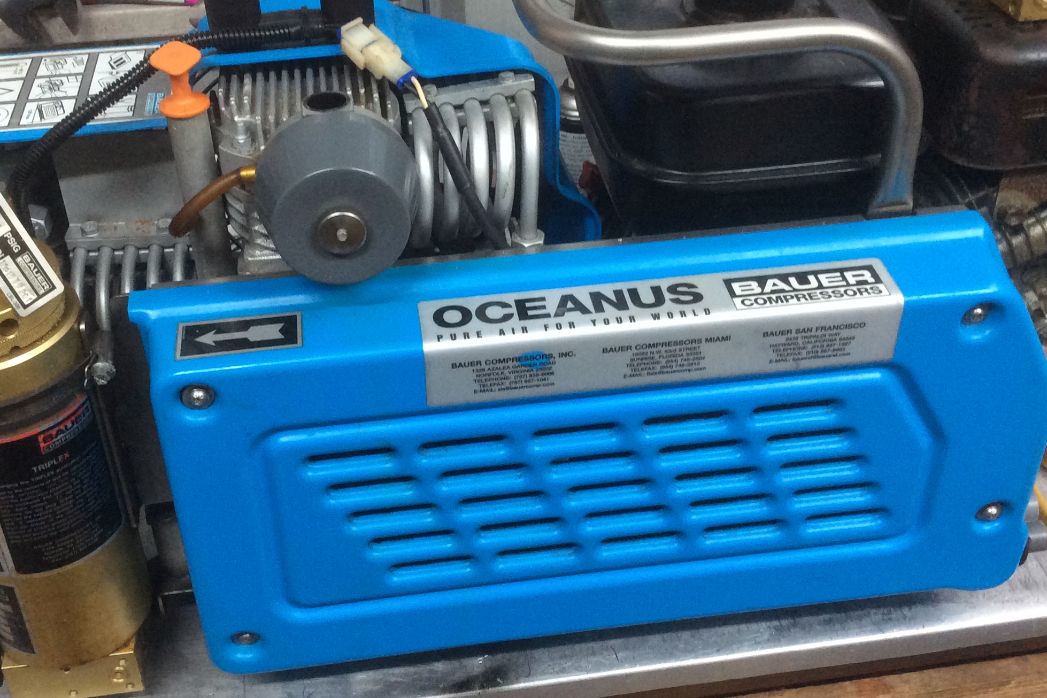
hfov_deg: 44.5
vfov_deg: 30.4
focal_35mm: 44
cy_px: 275
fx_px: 1279
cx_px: 482
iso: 125
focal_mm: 3.3
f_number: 2.4
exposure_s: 1/25
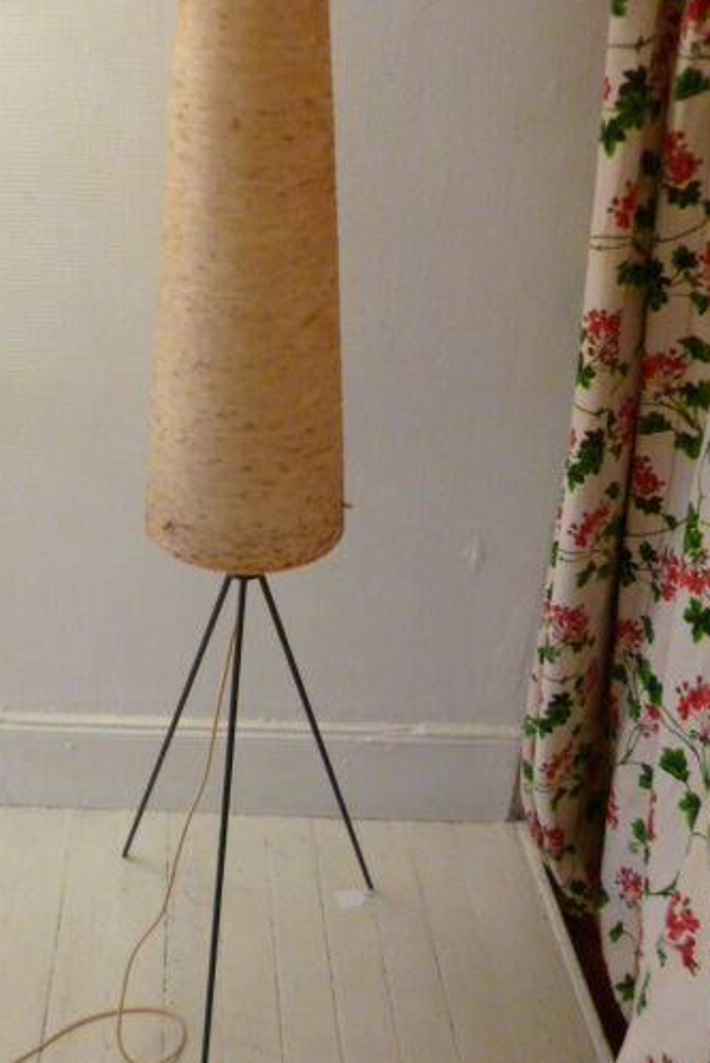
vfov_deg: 58.7
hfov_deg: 40.8
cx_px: 262
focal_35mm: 32
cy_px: 513
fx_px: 946
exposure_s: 1/20
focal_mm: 4.3
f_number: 2.5
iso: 400
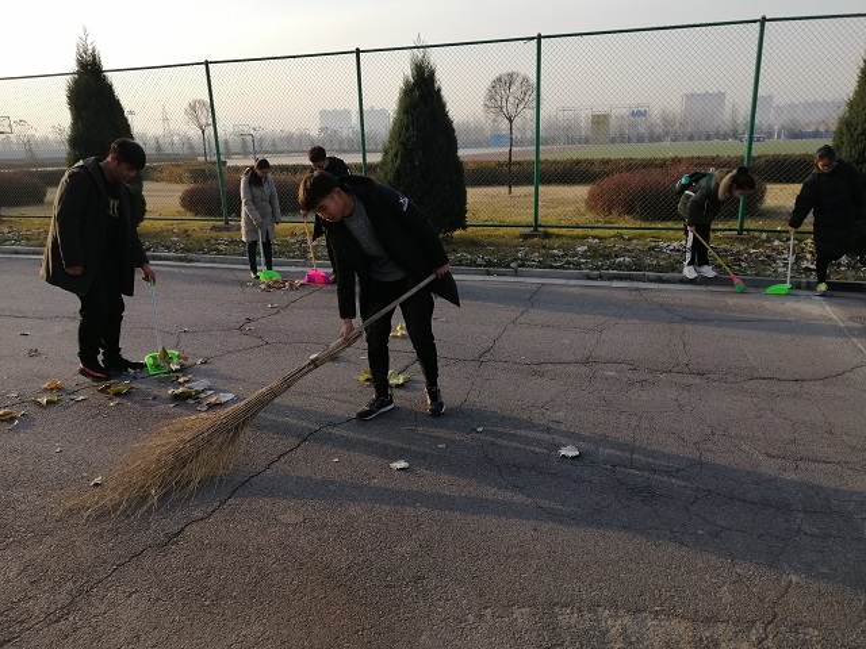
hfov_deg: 67.3
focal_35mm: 26
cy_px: 324
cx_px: 433
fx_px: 650
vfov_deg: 53.1
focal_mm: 3.81
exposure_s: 1/435
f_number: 2.2
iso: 50
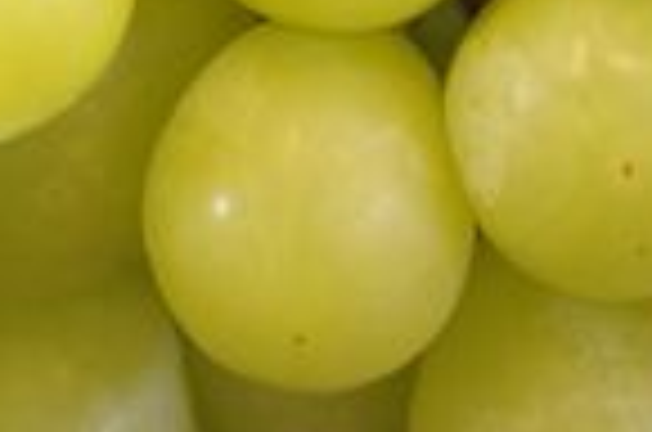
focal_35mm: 363
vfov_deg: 3.7
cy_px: -385
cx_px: 58
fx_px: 6560
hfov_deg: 5.7
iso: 800
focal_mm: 50
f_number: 4.5
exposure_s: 1/100
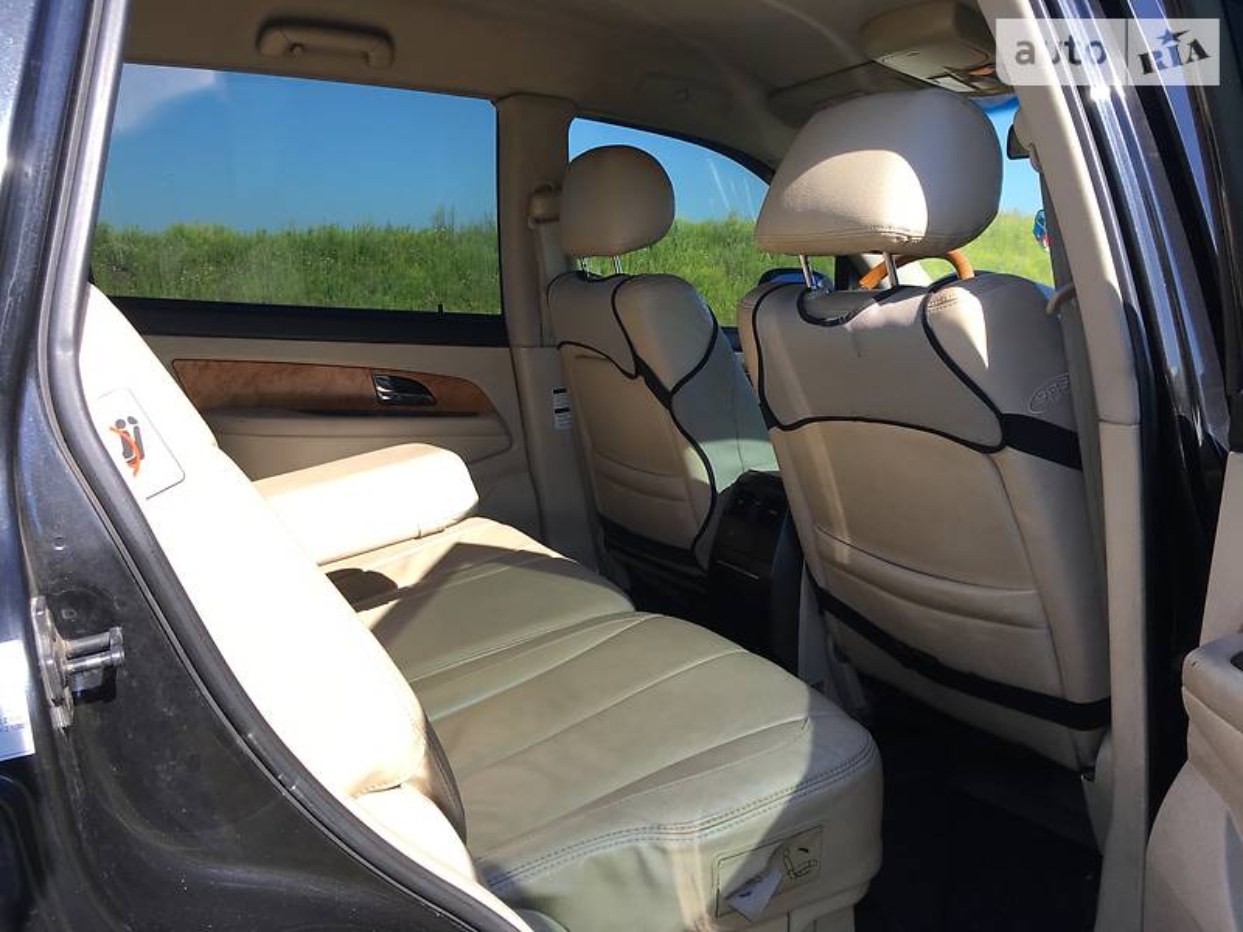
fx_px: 1041
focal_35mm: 29
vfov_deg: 48.2
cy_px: 466
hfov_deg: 61.7
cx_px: 622
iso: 25
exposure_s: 1/390
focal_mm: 4.2
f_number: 2.2
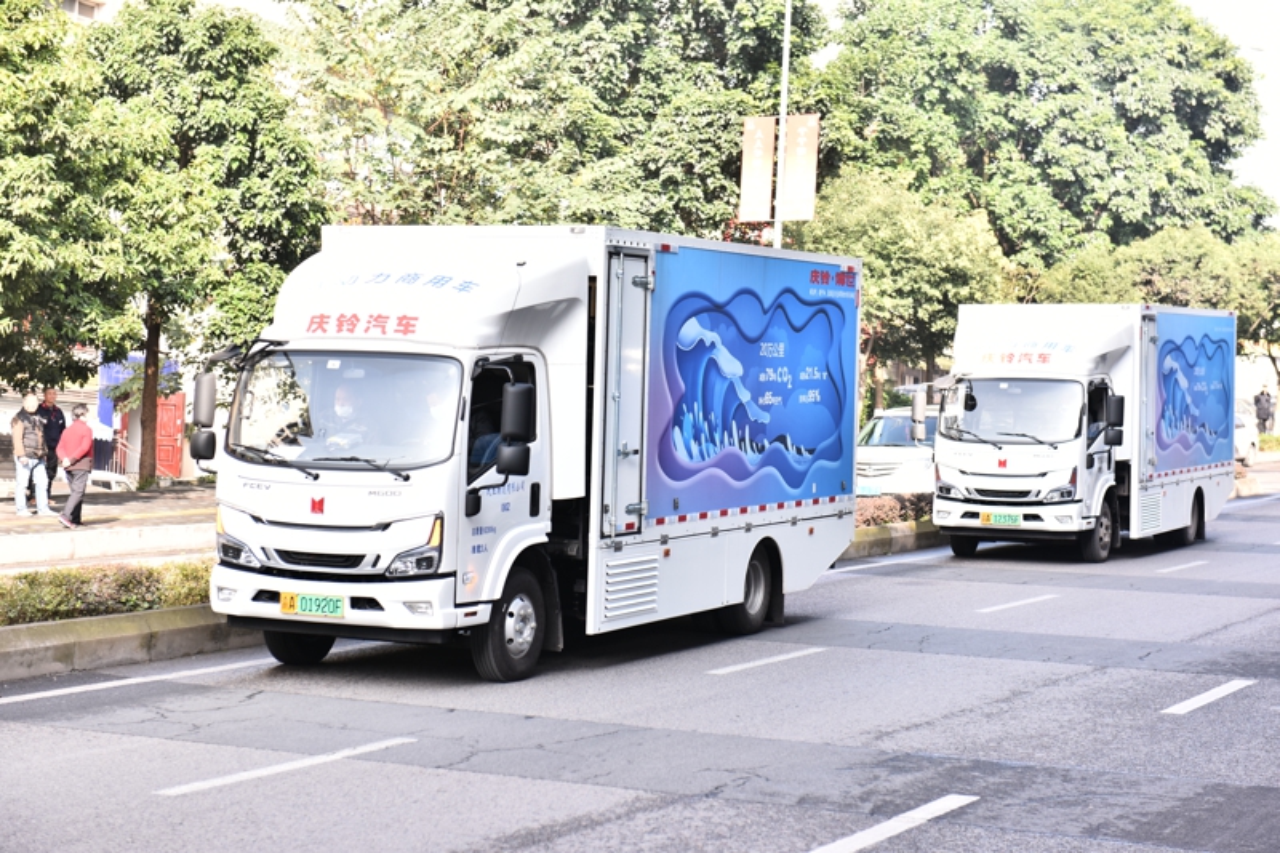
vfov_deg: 19.4
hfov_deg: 28.8
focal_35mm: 70
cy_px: 426
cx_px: 640
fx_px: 2488
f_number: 4.5
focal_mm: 70
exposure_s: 1/250
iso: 200
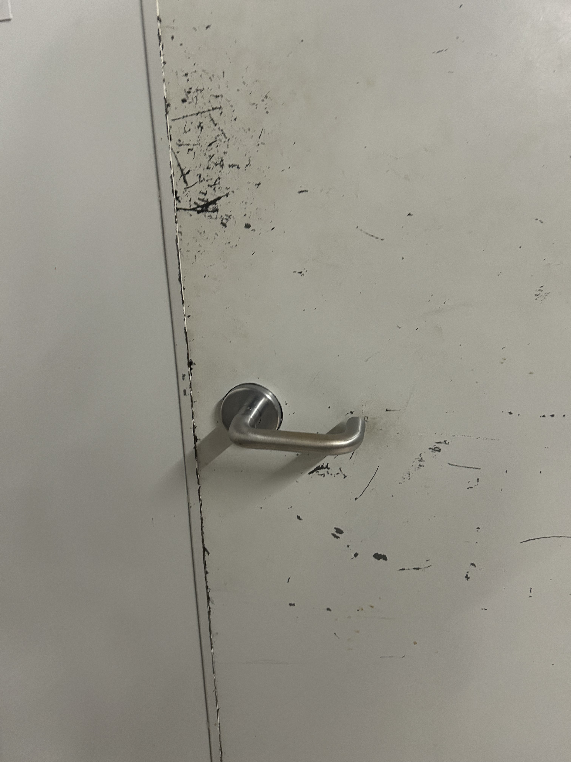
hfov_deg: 53.1
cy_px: 381
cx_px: 286
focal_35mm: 26
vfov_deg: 67.3
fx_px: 572
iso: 320
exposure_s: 1/60
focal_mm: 5.7
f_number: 1.5
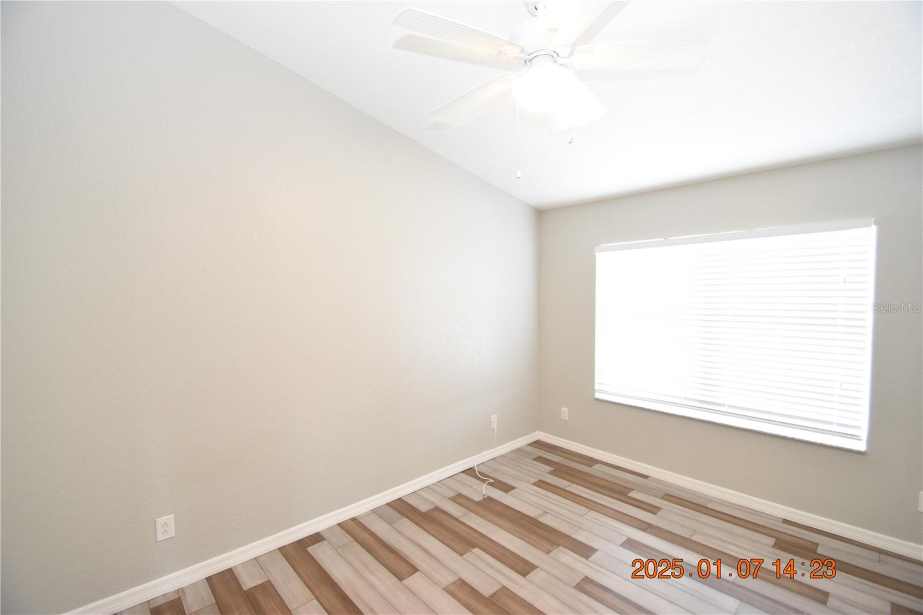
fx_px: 384
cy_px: 308
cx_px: 462
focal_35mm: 15
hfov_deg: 100.4
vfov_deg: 77.3
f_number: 3.5
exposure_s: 1/60
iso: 1400
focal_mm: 10
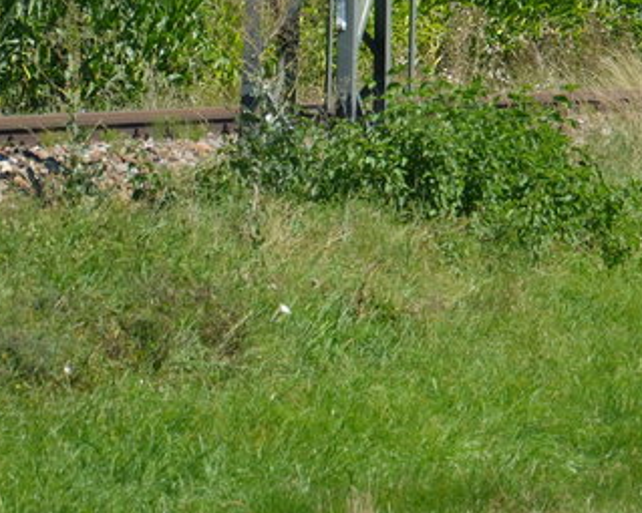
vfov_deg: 3.0
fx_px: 9839
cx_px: 823
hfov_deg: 3.7
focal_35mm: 518
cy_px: -215
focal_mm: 98
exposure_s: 1/1000
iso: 320
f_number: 8
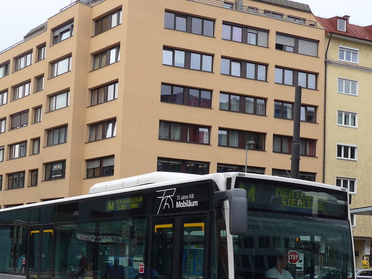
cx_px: 231
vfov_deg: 27.0
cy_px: 220
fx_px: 569
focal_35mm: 53
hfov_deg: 36.0
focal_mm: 6
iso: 80
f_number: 2.8
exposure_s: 1/640
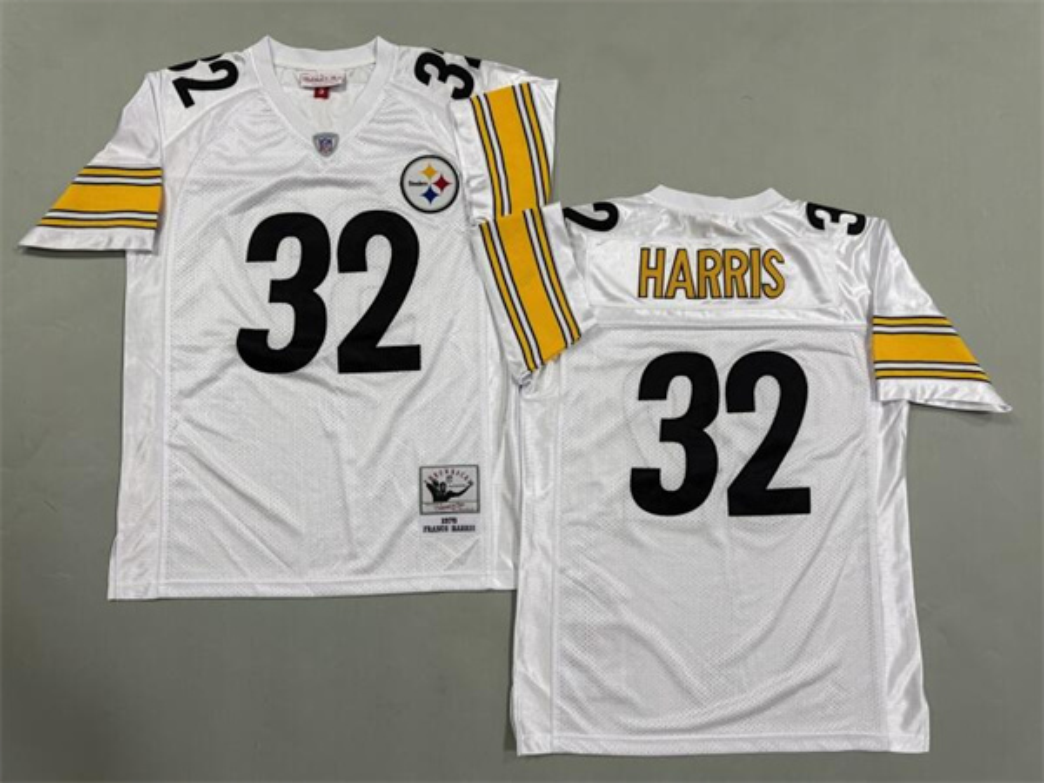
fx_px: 724
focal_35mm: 24
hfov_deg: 71.6
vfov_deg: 56.8
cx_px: 522
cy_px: 392
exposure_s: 1/100
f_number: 1.78
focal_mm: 6.76
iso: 160
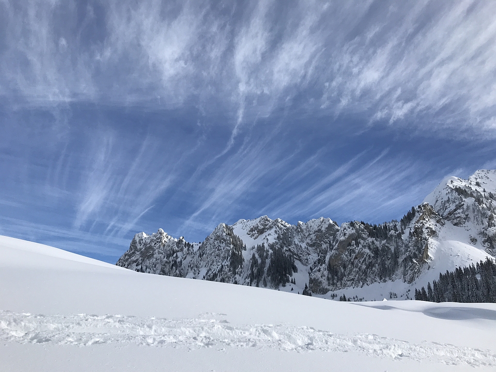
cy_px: 186
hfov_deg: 63.4
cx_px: 248
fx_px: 401
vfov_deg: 49.7
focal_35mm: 28
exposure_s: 1/5051
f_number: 1.8
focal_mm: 3.99
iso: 20
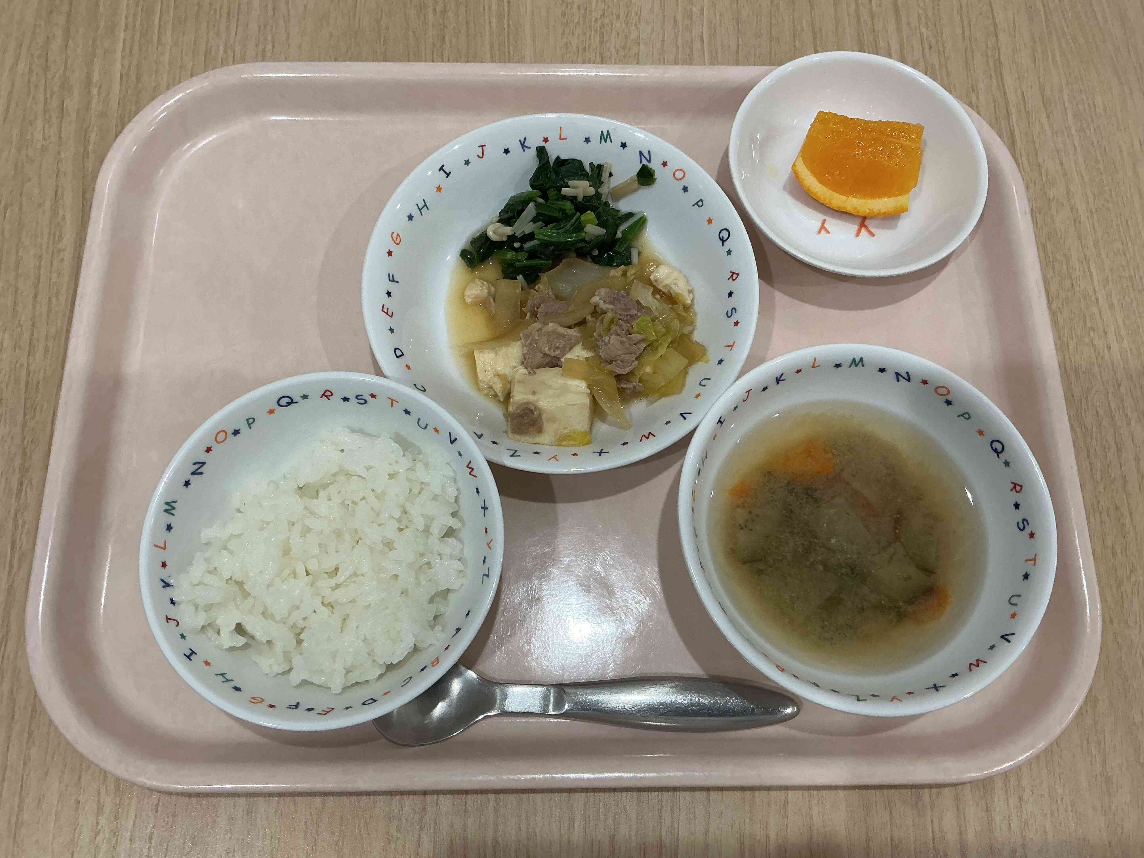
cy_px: 429
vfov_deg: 48.2
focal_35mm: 29
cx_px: 572
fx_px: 958
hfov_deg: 61.7
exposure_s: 1/60
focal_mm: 3
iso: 80
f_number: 1.8
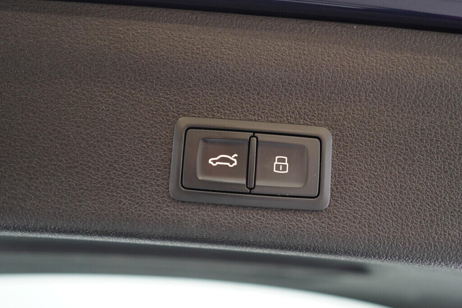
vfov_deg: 36.9
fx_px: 462
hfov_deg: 53.1
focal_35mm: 36
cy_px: 154
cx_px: 231
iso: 500
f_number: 2.8
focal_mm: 24
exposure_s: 1/40
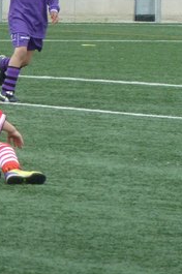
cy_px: 9
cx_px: -149
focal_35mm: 765
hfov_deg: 1.8
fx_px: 5816
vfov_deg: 2.7
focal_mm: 45.7
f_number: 4.8
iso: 320
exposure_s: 1/500
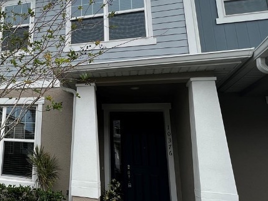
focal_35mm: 31
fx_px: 240
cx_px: 24
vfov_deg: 45.3
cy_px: 86
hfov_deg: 51.1
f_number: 1.8
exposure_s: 1/960
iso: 32
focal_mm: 1.57
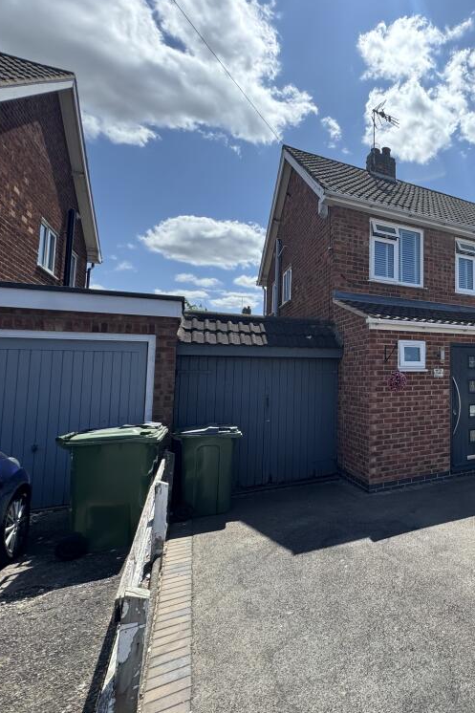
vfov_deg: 84.0
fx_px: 396
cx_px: 461
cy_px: 347
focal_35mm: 20
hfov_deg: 51.4
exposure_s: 1/756
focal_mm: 2.22
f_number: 2.2
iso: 40
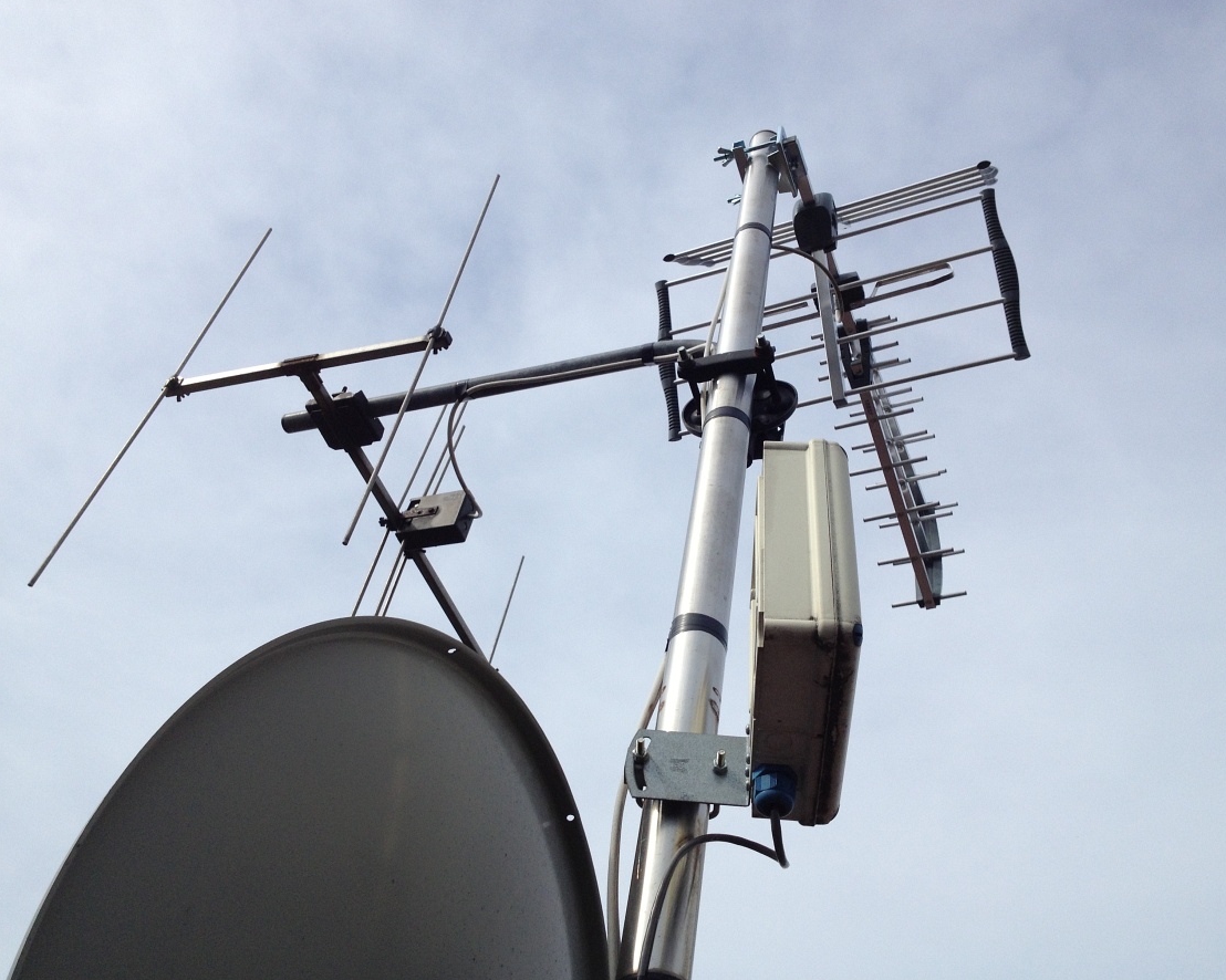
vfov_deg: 40.1
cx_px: 662
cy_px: 489
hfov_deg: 49.0
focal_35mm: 37
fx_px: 1342
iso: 50
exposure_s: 1/2907
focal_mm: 4.28
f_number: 2.4
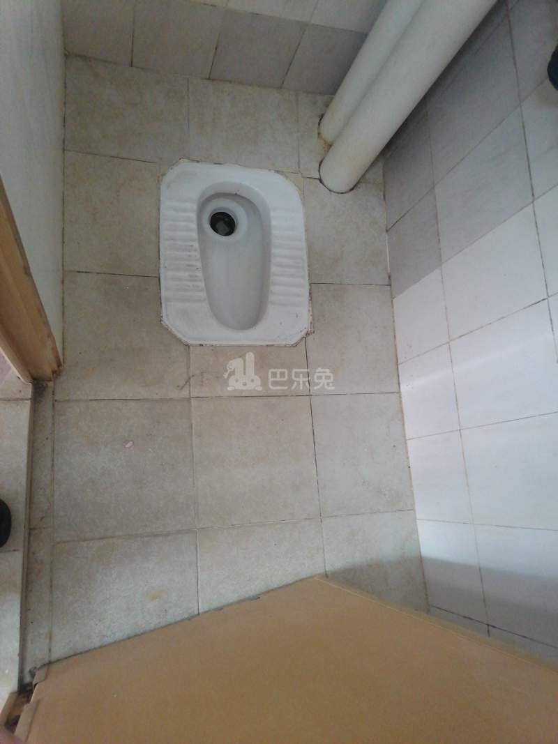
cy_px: 372
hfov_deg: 51.3
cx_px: 279
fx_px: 580
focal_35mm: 27
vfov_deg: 65.3
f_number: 1.8
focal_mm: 5.3
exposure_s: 1/25
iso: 640
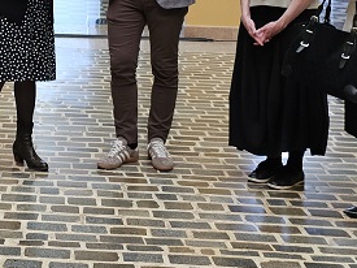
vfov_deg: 15.7
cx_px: -66
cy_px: -40
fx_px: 938
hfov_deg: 20.2
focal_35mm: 91
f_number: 1.7
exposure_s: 1/100
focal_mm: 6.3
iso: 160
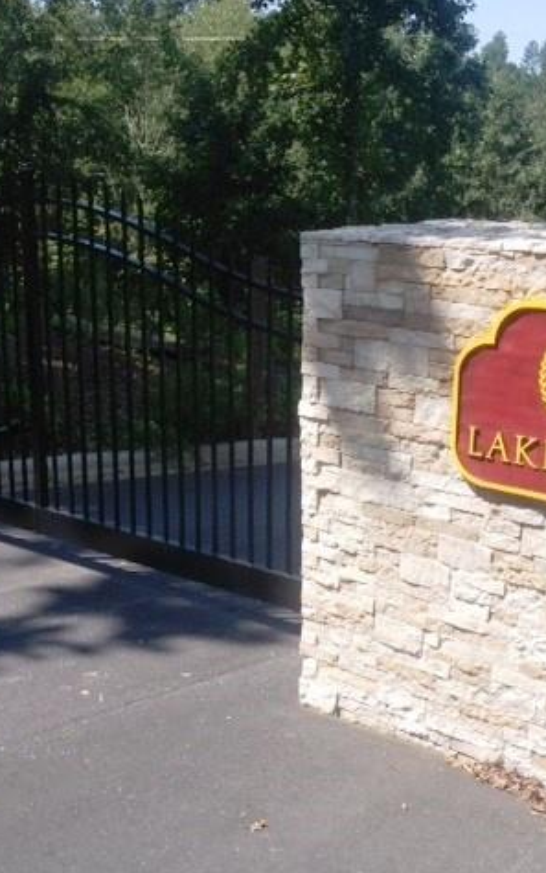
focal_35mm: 50
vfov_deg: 40.3
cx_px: 327
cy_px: 436
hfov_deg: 25.8
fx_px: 1190
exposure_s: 1/1082
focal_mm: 4.28
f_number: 2.4
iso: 50
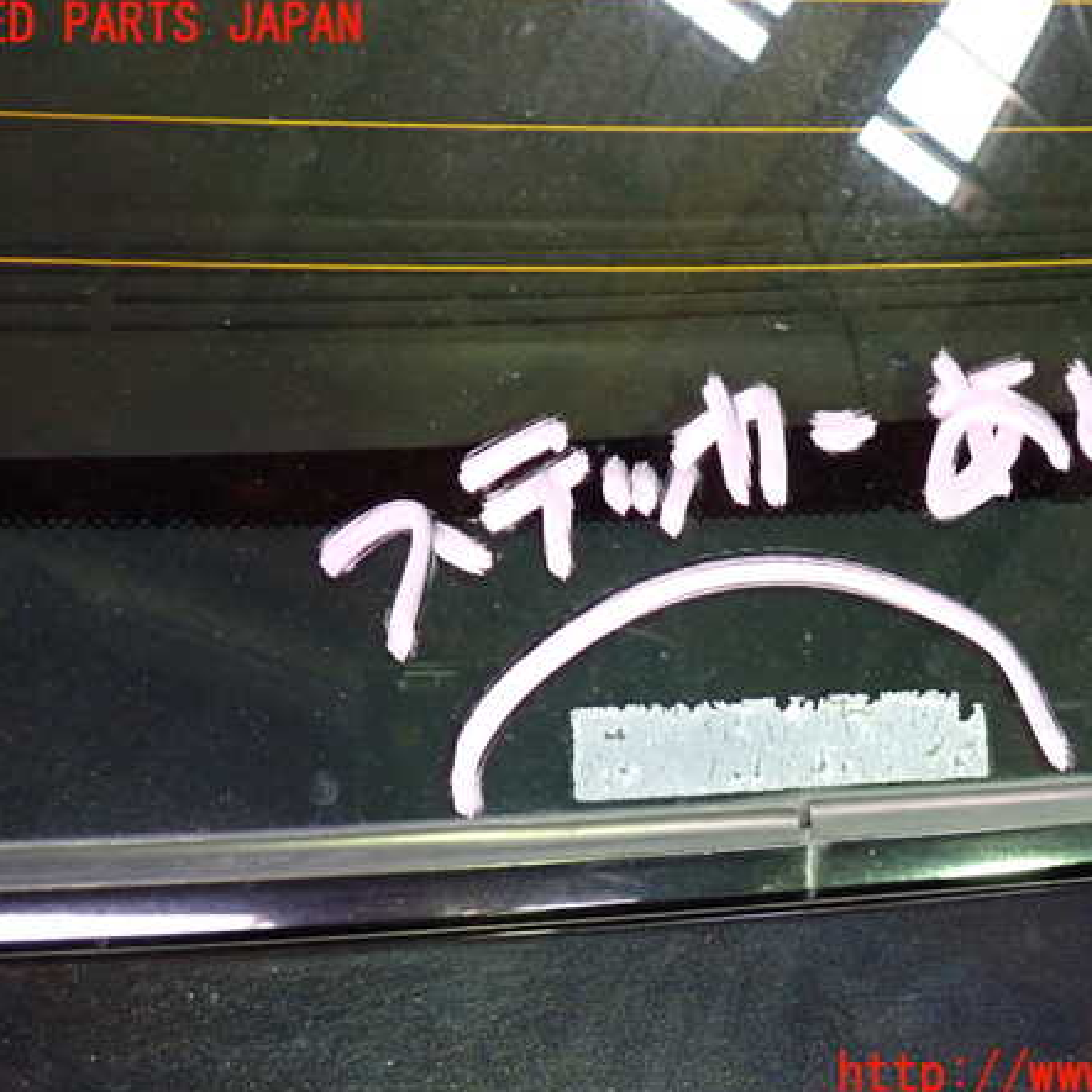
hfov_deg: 45.8
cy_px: 551
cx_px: 655
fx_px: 1285
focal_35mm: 36
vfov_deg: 46.0
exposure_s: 1/30
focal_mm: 5.4
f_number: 2.3
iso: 800
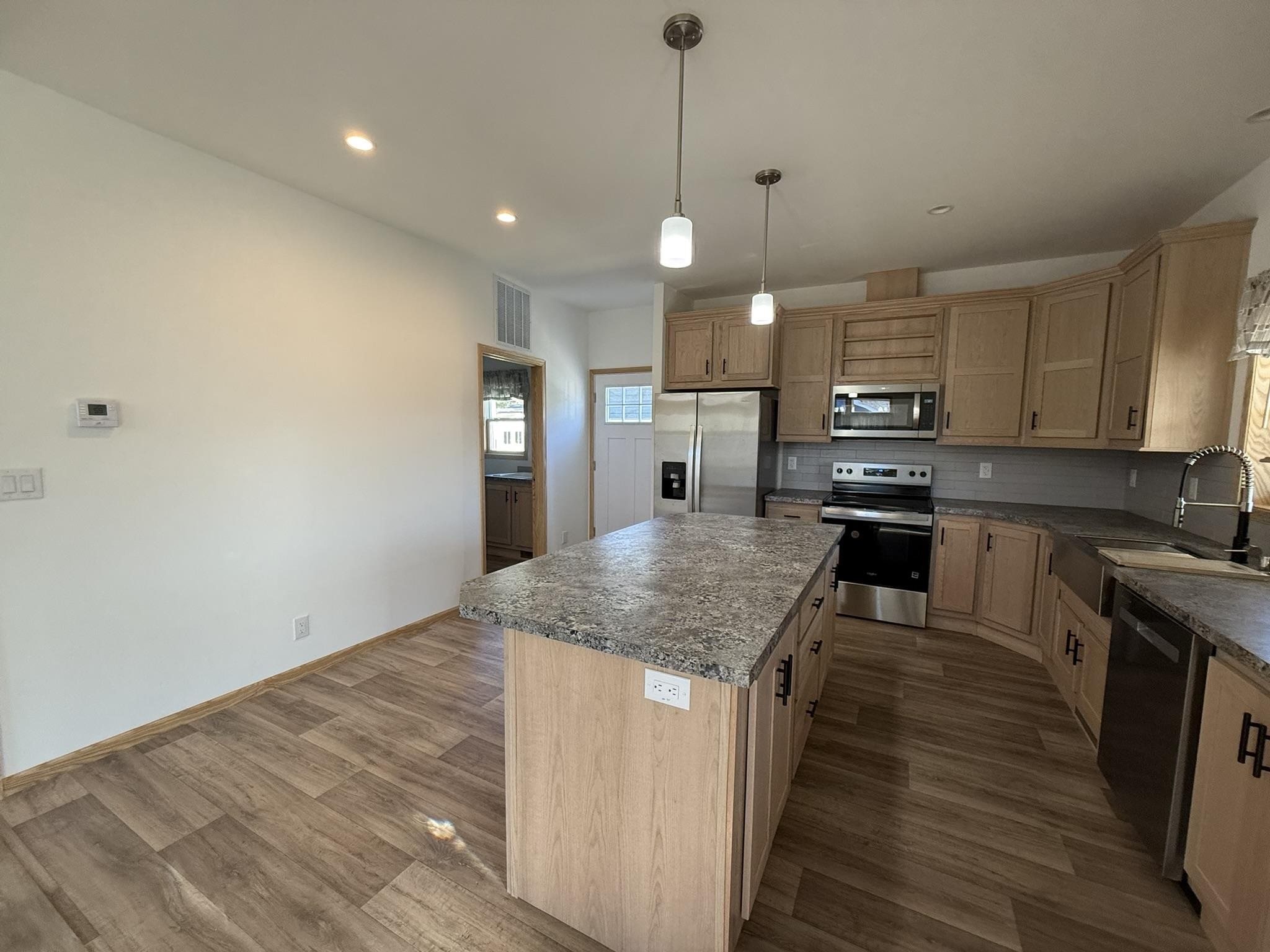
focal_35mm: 14
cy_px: 476
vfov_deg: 85.7
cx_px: 635
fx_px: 514
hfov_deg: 102.1
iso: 200
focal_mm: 2.22
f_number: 2.2
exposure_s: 1/120
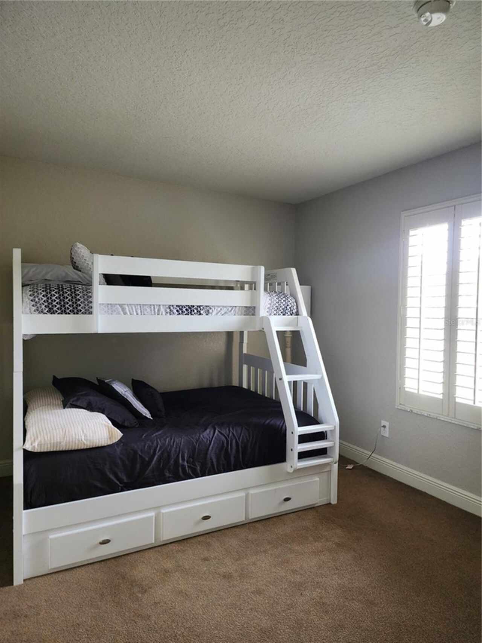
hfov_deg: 58.9
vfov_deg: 73.9
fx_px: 427
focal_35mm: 23
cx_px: 241
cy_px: 322
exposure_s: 1/120
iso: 640
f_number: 1.8
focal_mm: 6.4
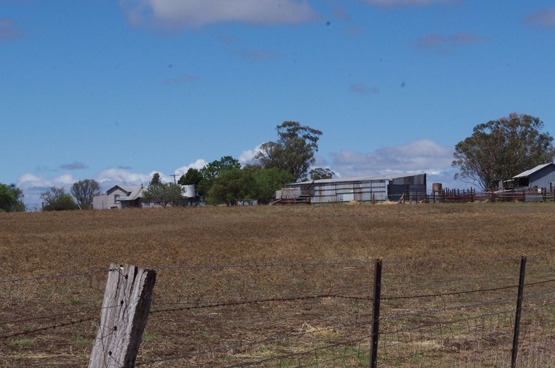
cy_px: 160
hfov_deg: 17.2
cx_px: 299
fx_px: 1832
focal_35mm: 119
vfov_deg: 11.5
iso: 400
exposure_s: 1/320
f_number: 20
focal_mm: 55
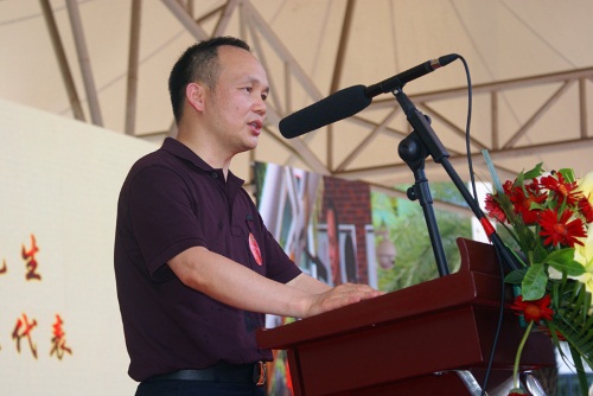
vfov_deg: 13.1
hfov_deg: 19.4
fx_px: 1731
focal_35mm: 105
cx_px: 296
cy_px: 198
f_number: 5.6
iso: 200
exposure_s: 1/125
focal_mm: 70
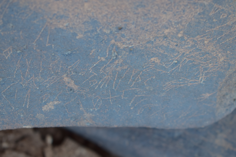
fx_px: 541
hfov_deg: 24.6
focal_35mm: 82
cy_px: 78
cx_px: 118
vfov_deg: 16.6
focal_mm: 55
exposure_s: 1/80
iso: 200
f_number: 5.6
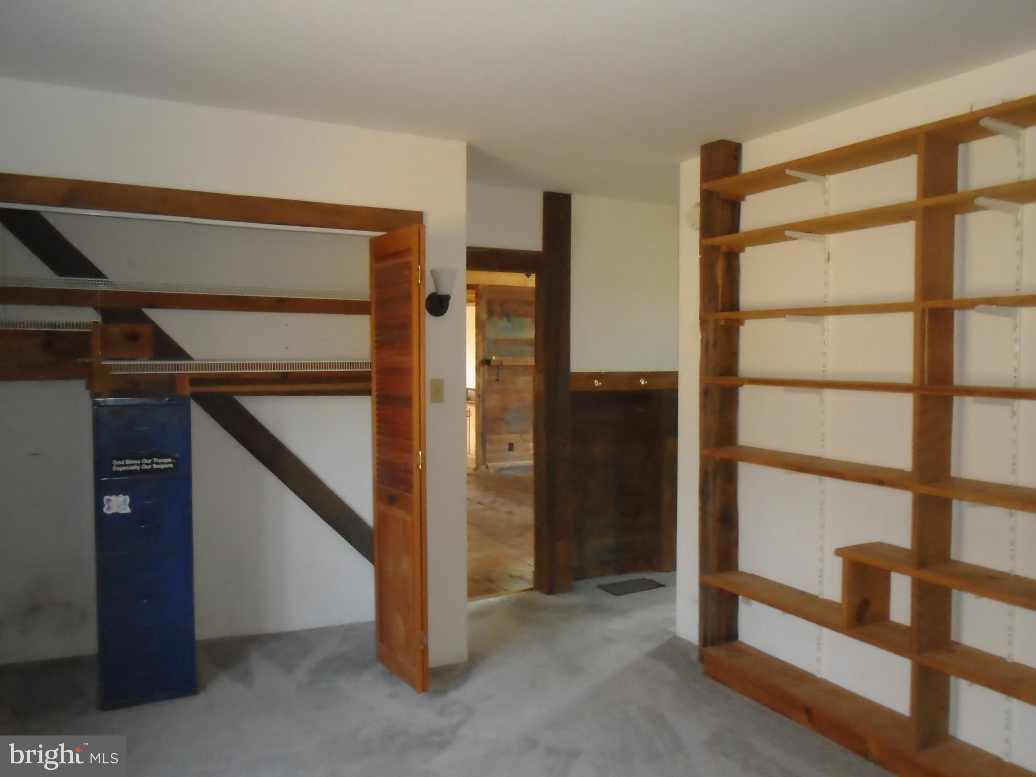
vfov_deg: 53.1
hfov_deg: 67.3
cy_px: 388
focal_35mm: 26
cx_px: 518
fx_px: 778
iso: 640
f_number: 3.2
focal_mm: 4.6
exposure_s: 1/30
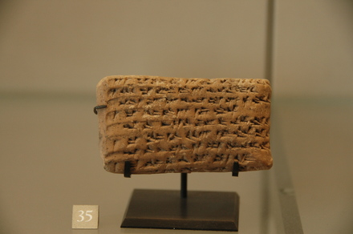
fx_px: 1395
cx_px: 176
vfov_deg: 9.6
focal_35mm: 142
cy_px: 117
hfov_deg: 14.4
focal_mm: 95
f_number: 5.3
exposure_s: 1/13
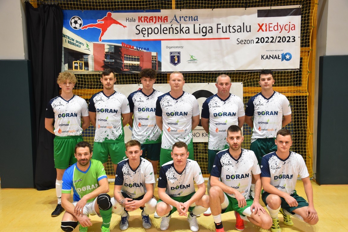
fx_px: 348
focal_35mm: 36
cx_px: 174
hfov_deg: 53.1
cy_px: 116
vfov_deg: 36.9
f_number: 5
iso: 1100
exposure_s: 1/60
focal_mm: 24
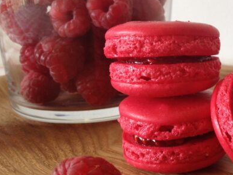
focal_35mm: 69
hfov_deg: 27.2
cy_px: 83
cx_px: 207
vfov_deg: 21.3
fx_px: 464
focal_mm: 4.28
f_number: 2.4
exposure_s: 1/24
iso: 50
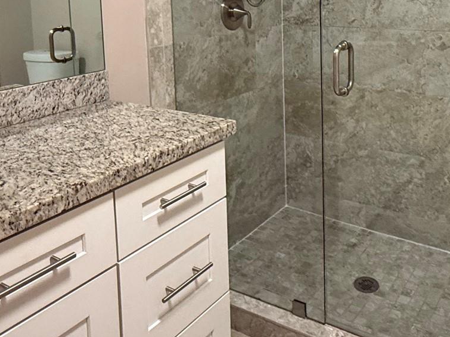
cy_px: 24
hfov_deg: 48.1
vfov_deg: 35.2
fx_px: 494
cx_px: 305
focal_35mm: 38
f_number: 2.2
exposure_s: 1/60
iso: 400
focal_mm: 2.22
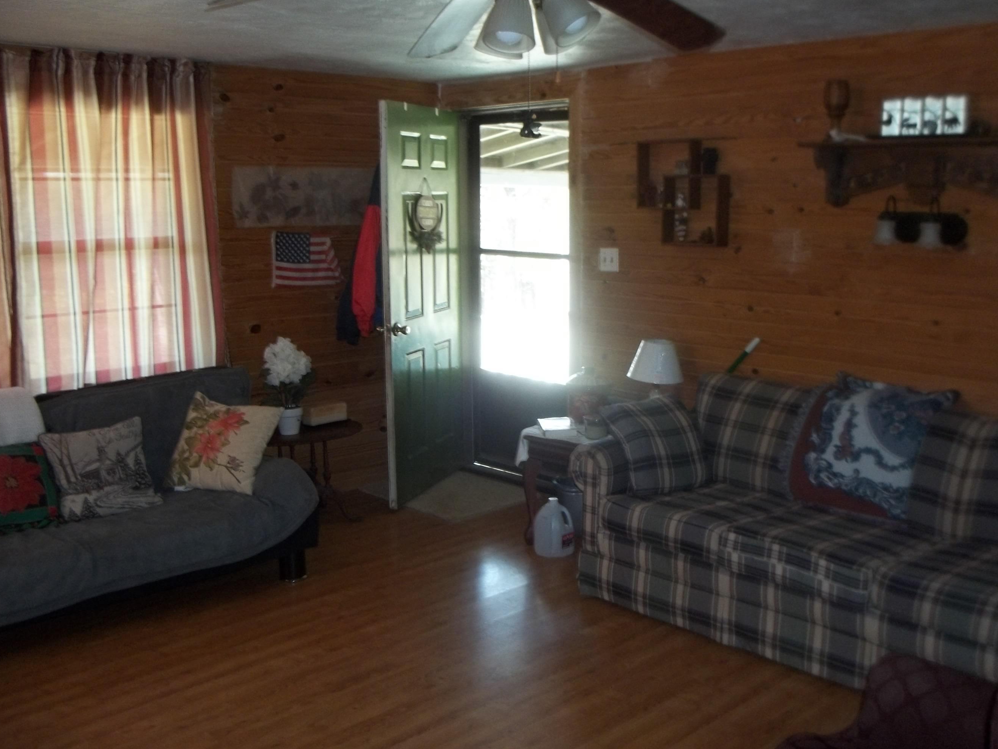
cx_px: 509
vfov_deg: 39.6
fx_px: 1038
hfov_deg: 51.4
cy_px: 347
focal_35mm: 36
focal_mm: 5.9
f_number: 3.3
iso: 160
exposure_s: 1/30
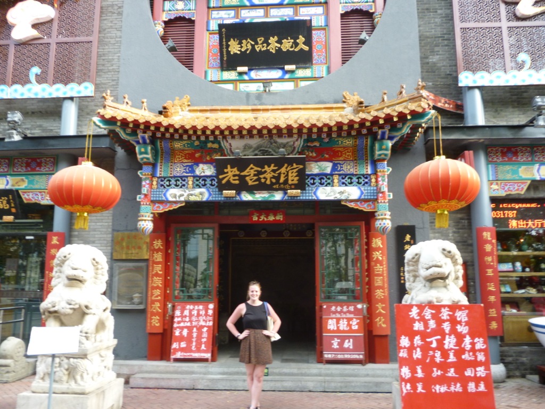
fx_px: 441
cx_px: 272
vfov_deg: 49.7
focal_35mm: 28
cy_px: 204
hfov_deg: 63.4
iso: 125
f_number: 3.1
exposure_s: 1/60
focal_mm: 5
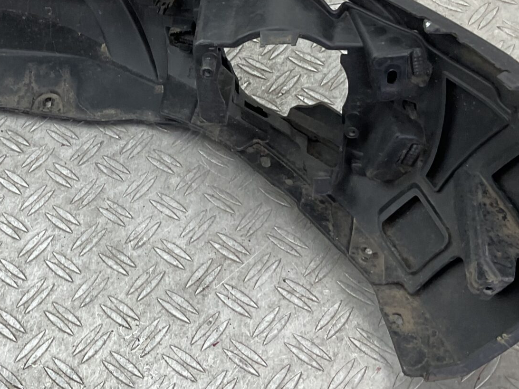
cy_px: 93
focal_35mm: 68
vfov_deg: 21.4
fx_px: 1020
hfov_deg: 27.6
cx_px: 62
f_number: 1.8
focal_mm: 3
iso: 32
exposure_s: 1/100
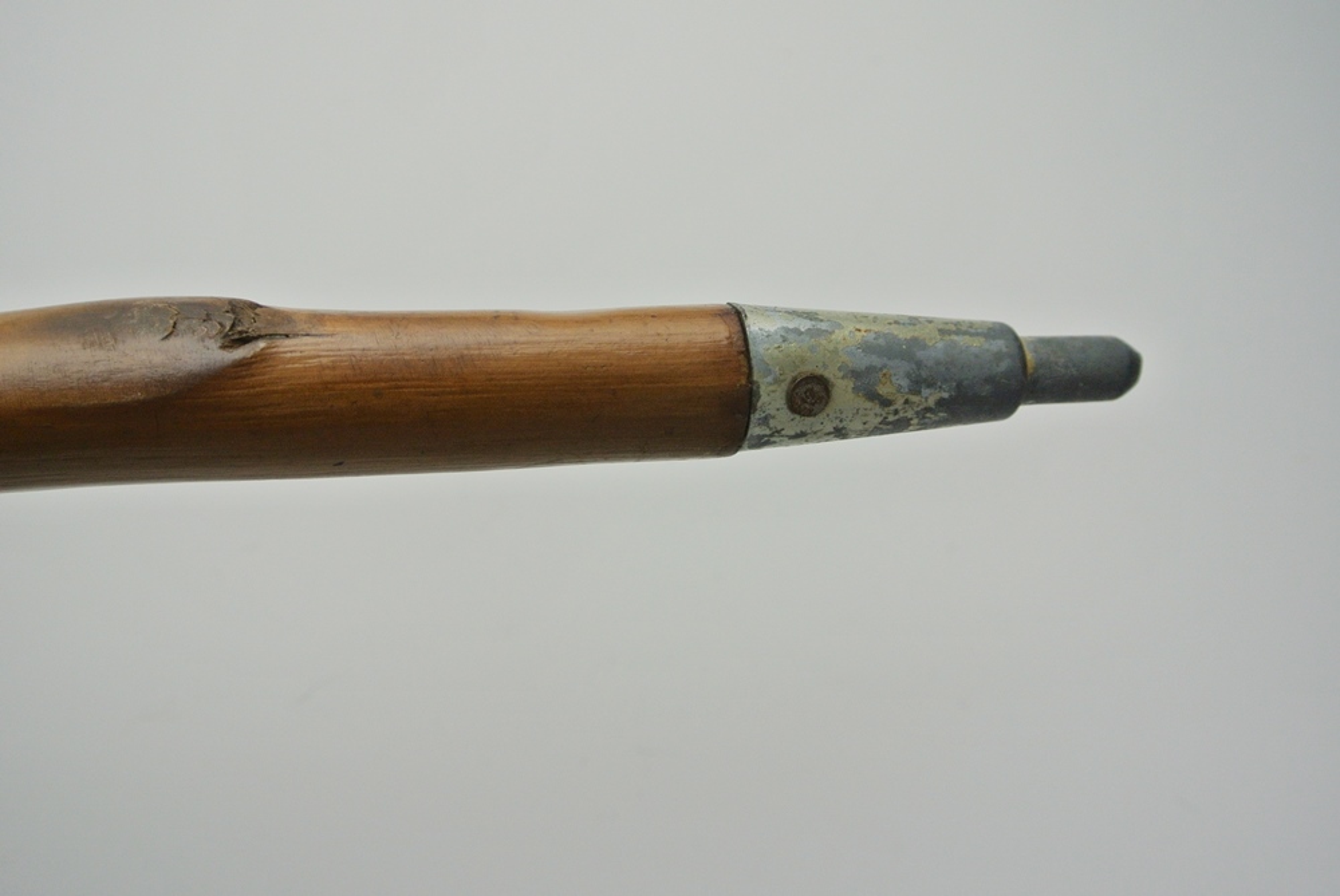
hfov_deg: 49.5
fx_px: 1453
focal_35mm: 39
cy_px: 448
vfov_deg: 34.3
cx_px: 670
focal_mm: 14.5
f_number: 4
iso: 280
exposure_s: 1/125
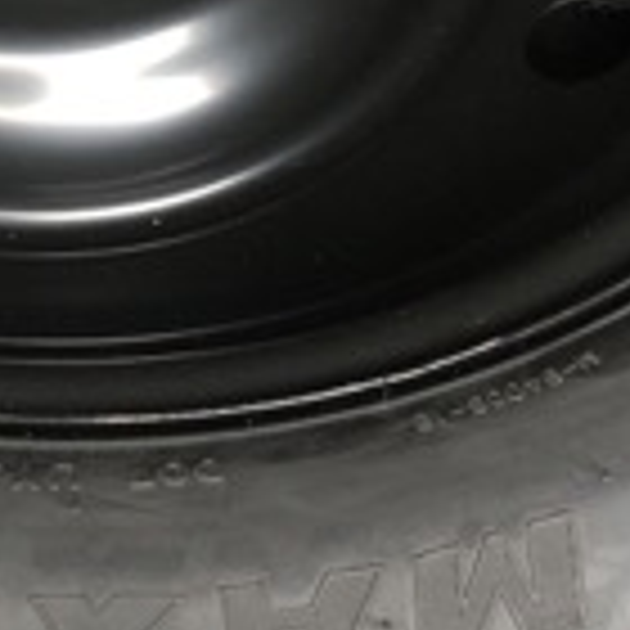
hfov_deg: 15.2
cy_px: -50
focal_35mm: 113
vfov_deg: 15.1
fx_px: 2327
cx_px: 63
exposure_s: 1/30
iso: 40
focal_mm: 3.99
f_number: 1.8
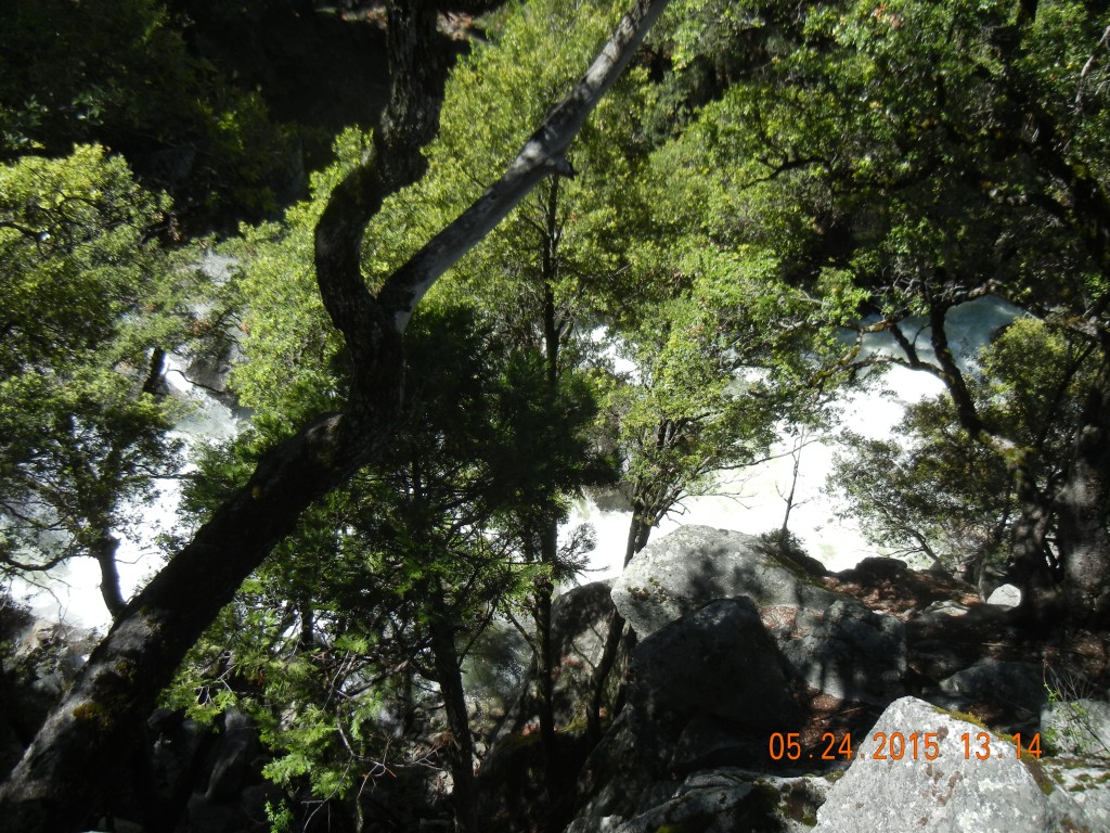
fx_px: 962
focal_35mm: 30
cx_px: 555
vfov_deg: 46.8
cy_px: 416
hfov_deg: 60.0
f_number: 3.5
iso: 160
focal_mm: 5.4
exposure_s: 1/706
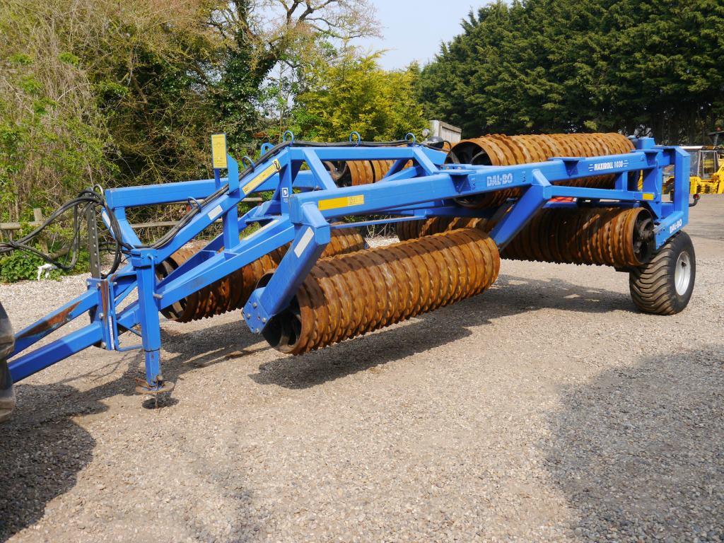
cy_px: 272
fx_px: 711
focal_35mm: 34
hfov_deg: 54.0
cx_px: 362
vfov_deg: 41.8
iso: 160
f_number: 7.1
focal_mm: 17
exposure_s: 1/250
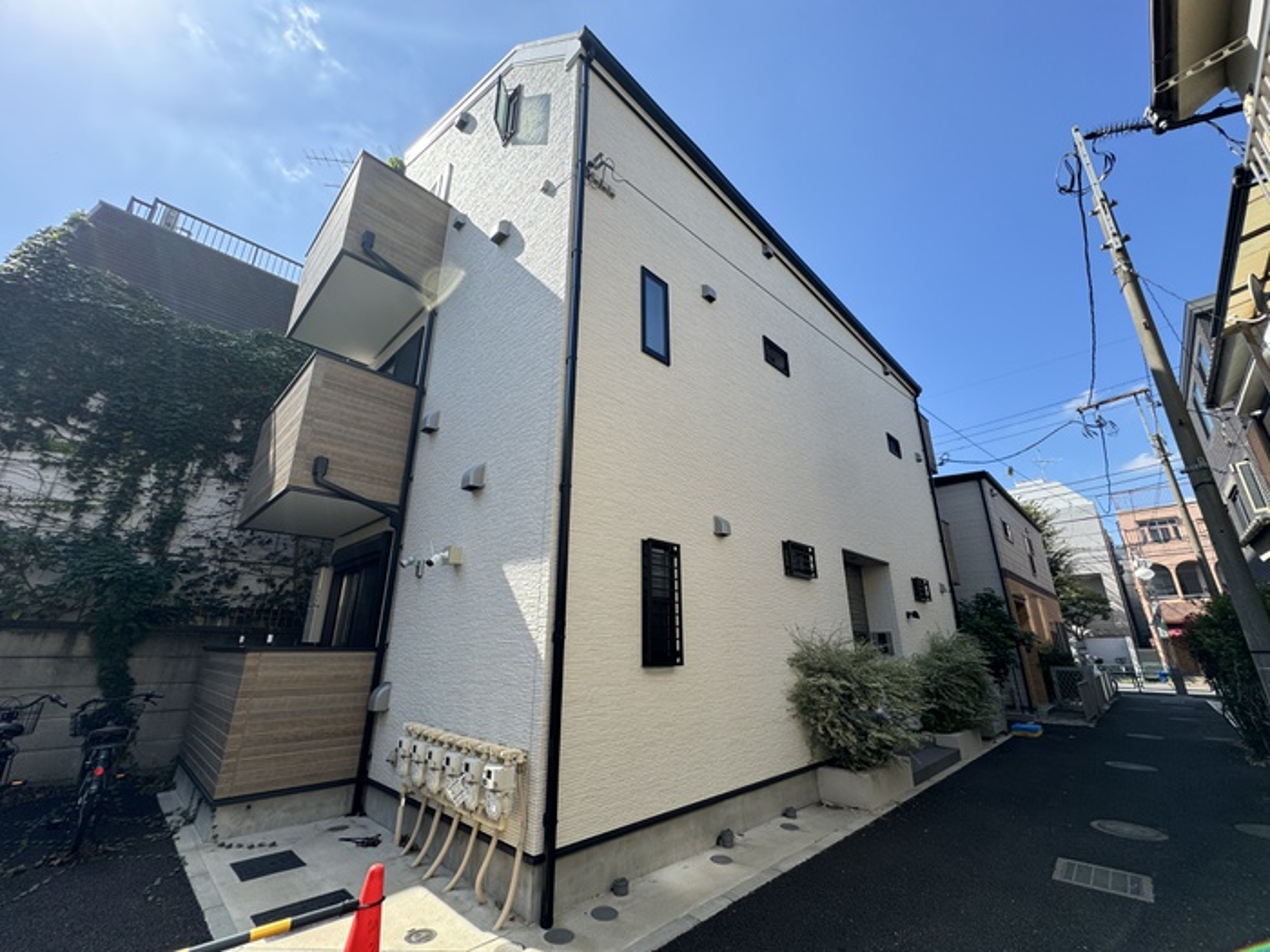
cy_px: 476
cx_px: 635
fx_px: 514
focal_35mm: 14
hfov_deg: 102.1
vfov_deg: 85.7
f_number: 2.2
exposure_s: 1/899
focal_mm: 2.22
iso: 50
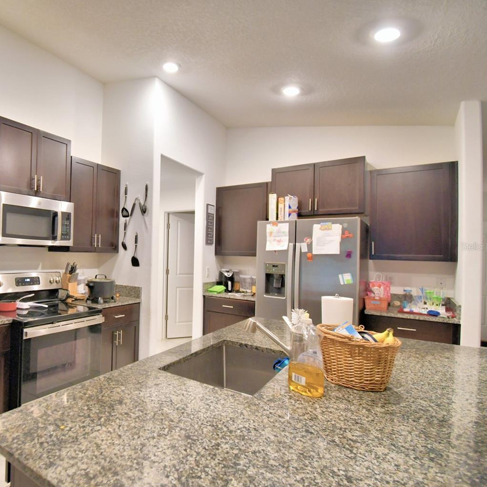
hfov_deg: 69.9
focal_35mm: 20
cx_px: 122
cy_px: 246
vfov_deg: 74.8
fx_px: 318
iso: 720
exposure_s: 1/30
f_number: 4.5
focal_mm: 10
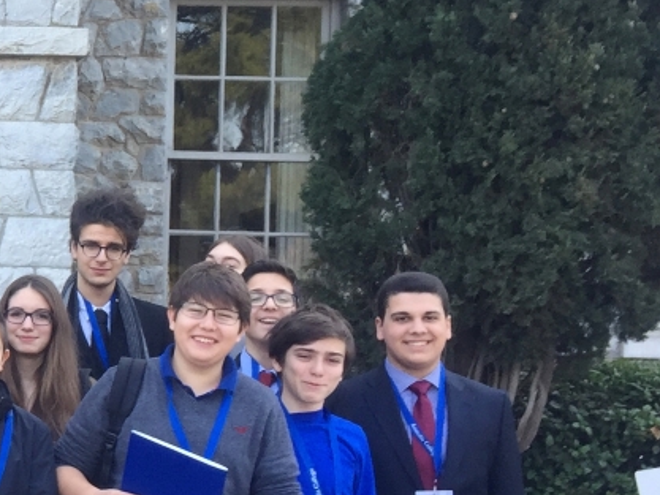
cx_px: -350
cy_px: 310
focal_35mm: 89
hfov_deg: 19.1
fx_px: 1697
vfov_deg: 16.6
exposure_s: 1/124
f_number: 2.2
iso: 32
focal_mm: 4.15
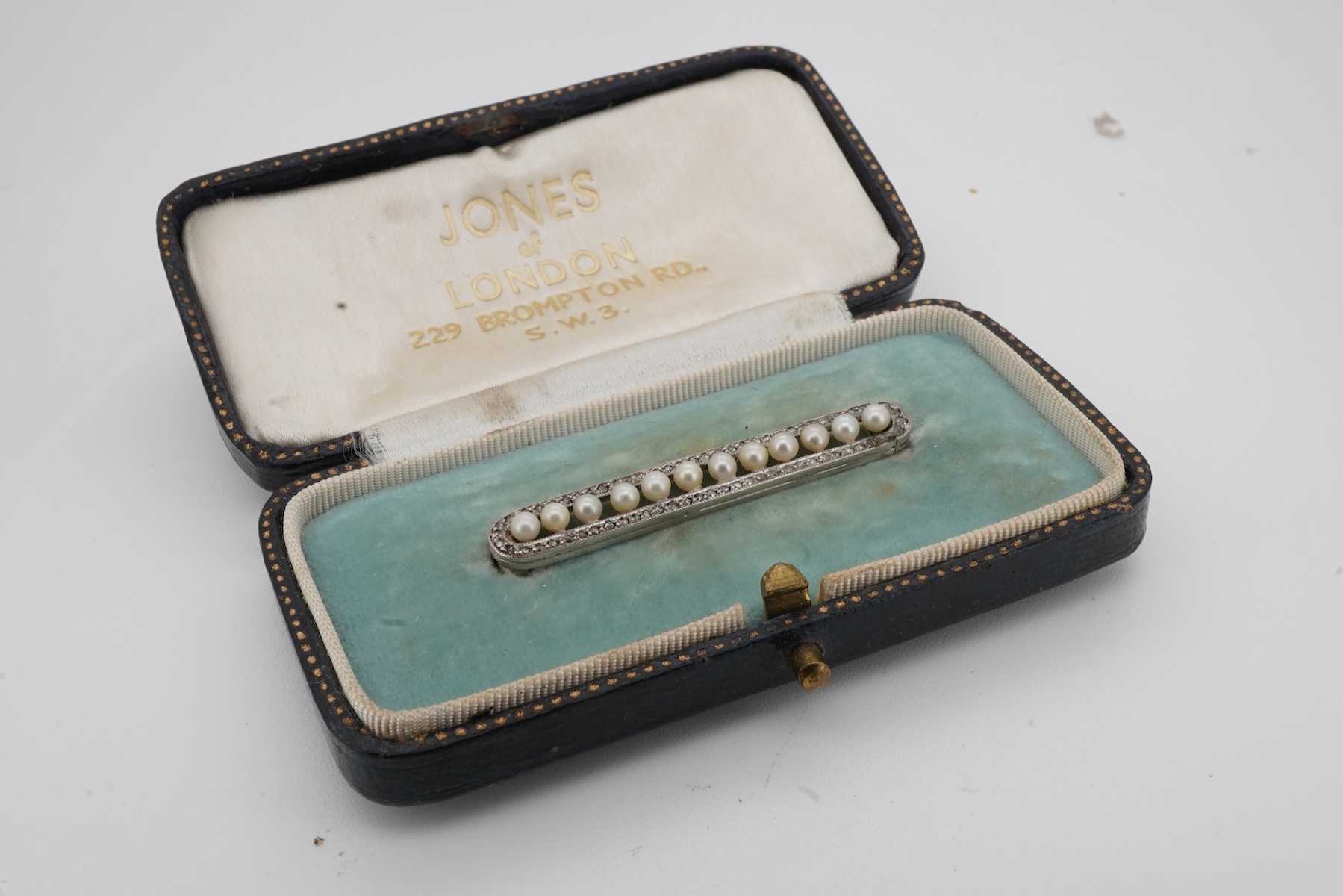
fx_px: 1679
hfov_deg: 43.6
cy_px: 448
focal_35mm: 45
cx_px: 672
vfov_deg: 29.9
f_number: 22
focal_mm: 30
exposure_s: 1/125
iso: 400
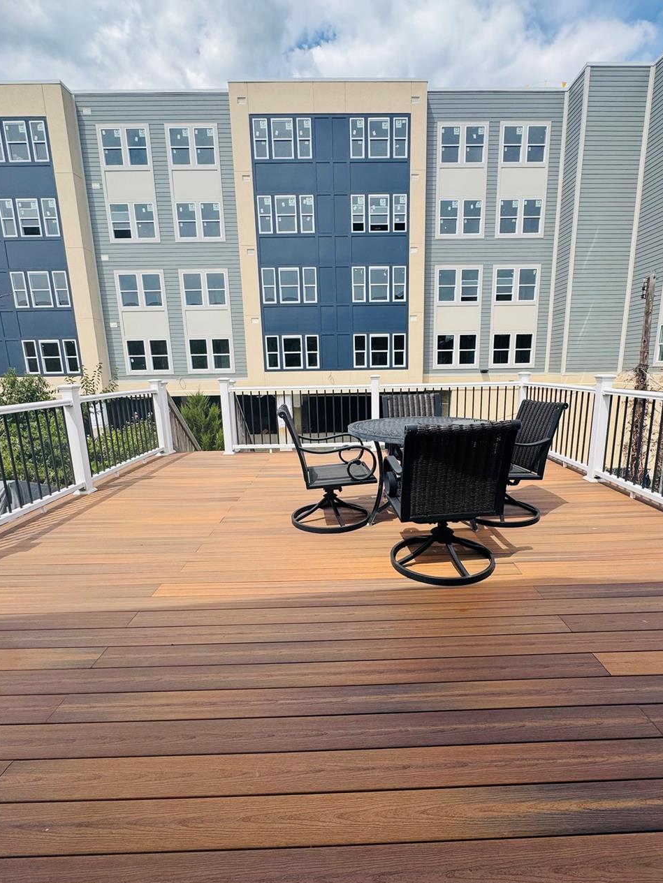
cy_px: 458
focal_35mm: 17
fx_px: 434
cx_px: 354
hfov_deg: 74.6
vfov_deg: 91.0
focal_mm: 2.22
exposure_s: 1/1506
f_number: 2.2
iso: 40
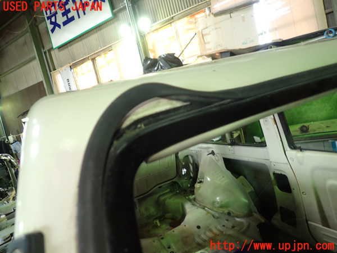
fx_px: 243
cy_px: 126
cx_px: 168
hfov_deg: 69.4
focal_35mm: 25
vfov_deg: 54.9
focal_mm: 4.5
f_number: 2
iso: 200
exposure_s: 1/40
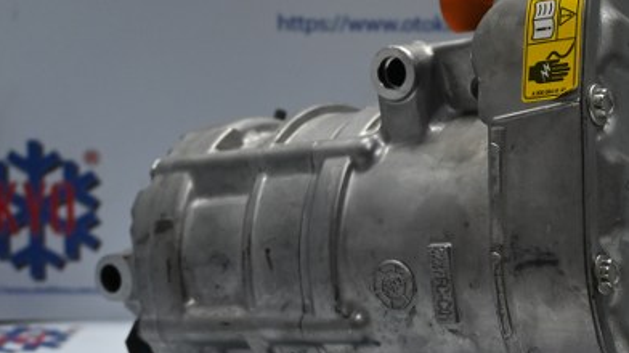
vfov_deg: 15.7
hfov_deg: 27.5
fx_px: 1284
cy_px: 158
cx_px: 379
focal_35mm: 77
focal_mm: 24
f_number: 4.2
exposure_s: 1/125
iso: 720
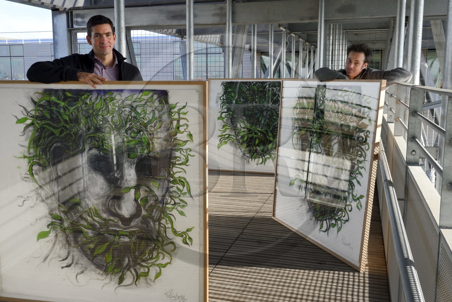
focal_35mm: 34
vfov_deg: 38.9
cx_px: 226
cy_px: 151
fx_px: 427
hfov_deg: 55.8
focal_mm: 34
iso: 400
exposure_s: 1/160
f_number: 9
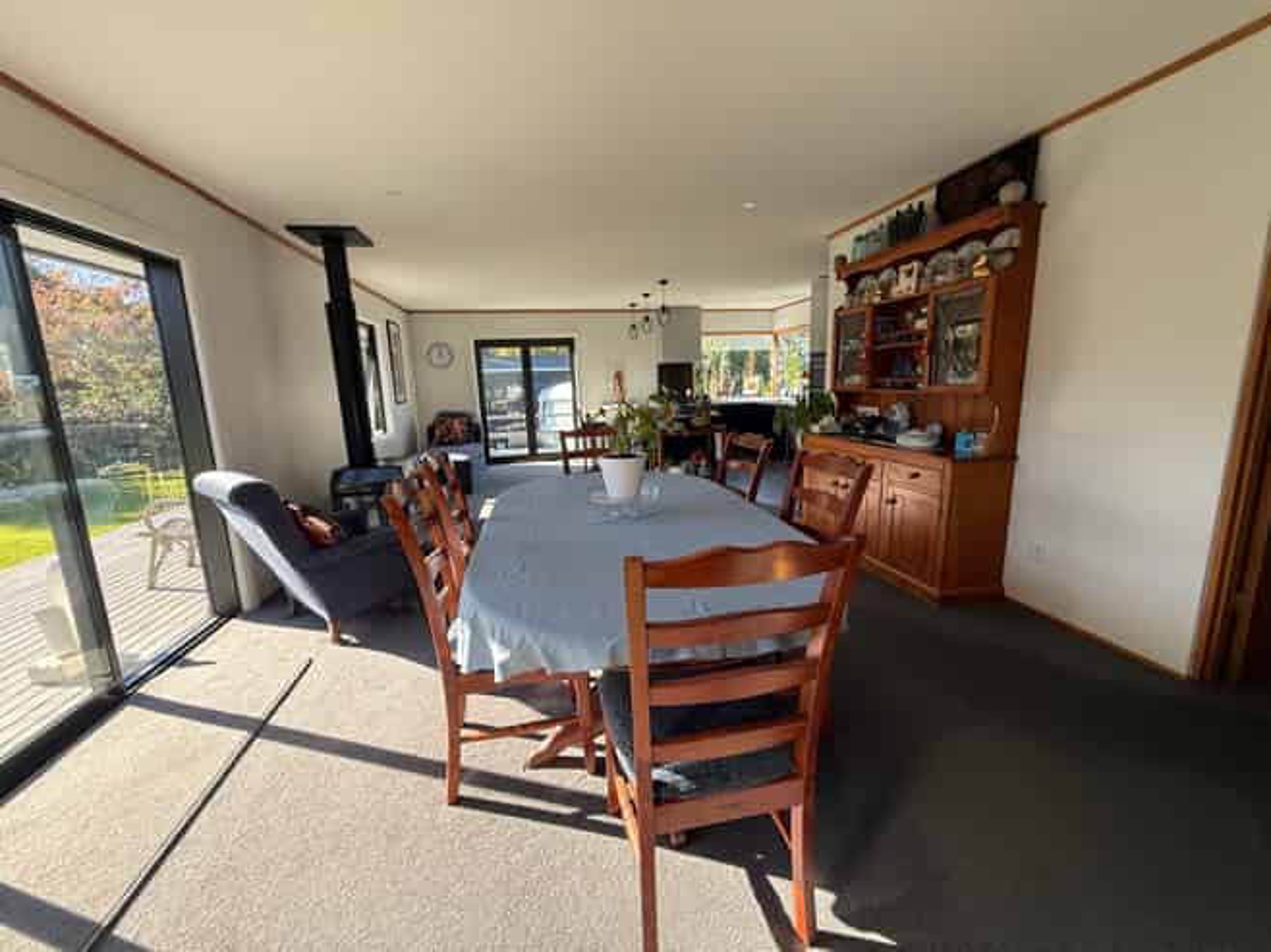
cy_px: 476
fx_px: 514
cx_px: 636
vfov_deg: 85.6
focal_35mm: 14
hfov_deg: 102.1
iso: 64
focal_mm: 2.22
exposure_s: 1/120
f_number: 2.2
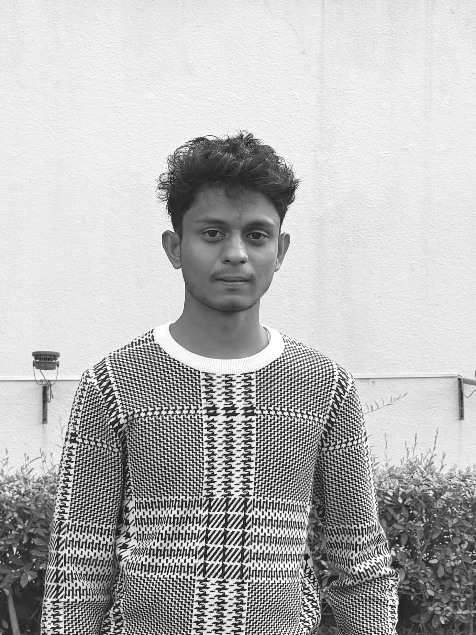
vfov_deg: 71.6
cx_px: 238
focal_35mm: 24
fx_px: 440
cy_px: 318
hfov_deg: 56.8
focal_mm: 6.76
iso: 80
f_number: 1.78
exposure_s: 1/728
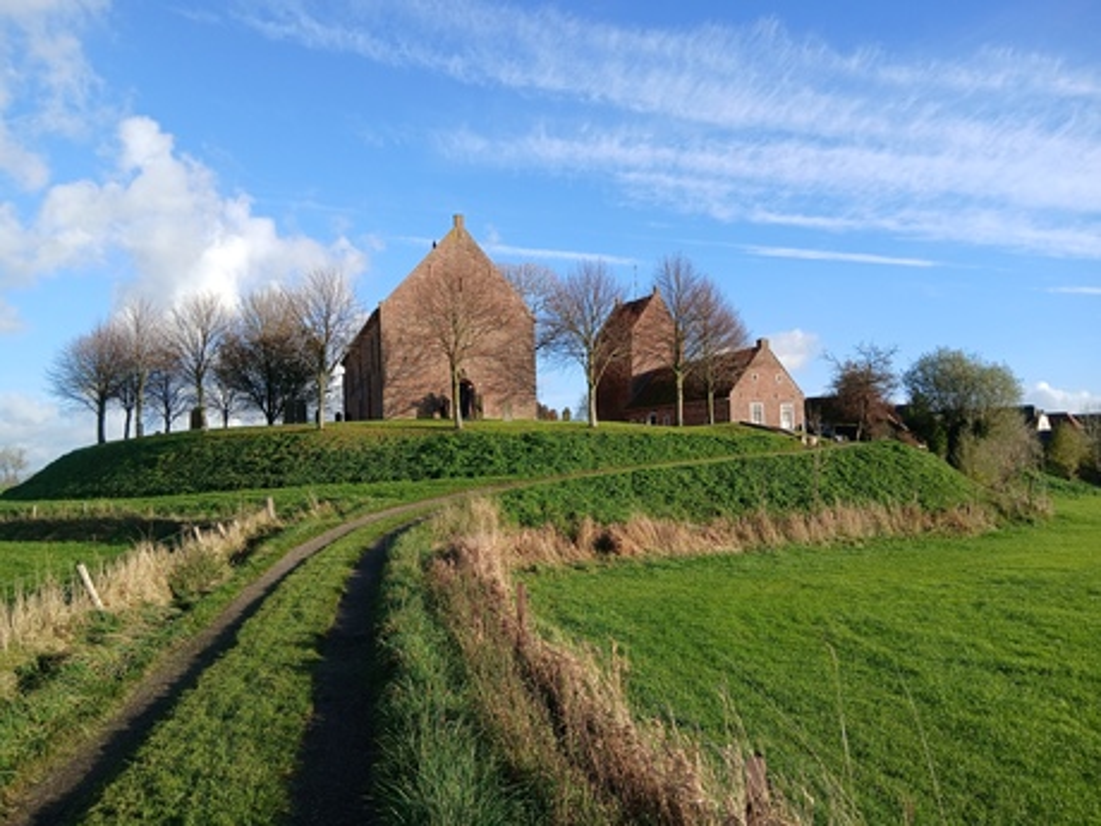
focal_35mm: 26
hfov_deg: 67.3
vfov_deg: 53.1
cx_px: 550
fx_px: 827
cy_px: 413
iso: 20
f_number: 1.8
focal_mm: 3.98
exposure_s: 1/296
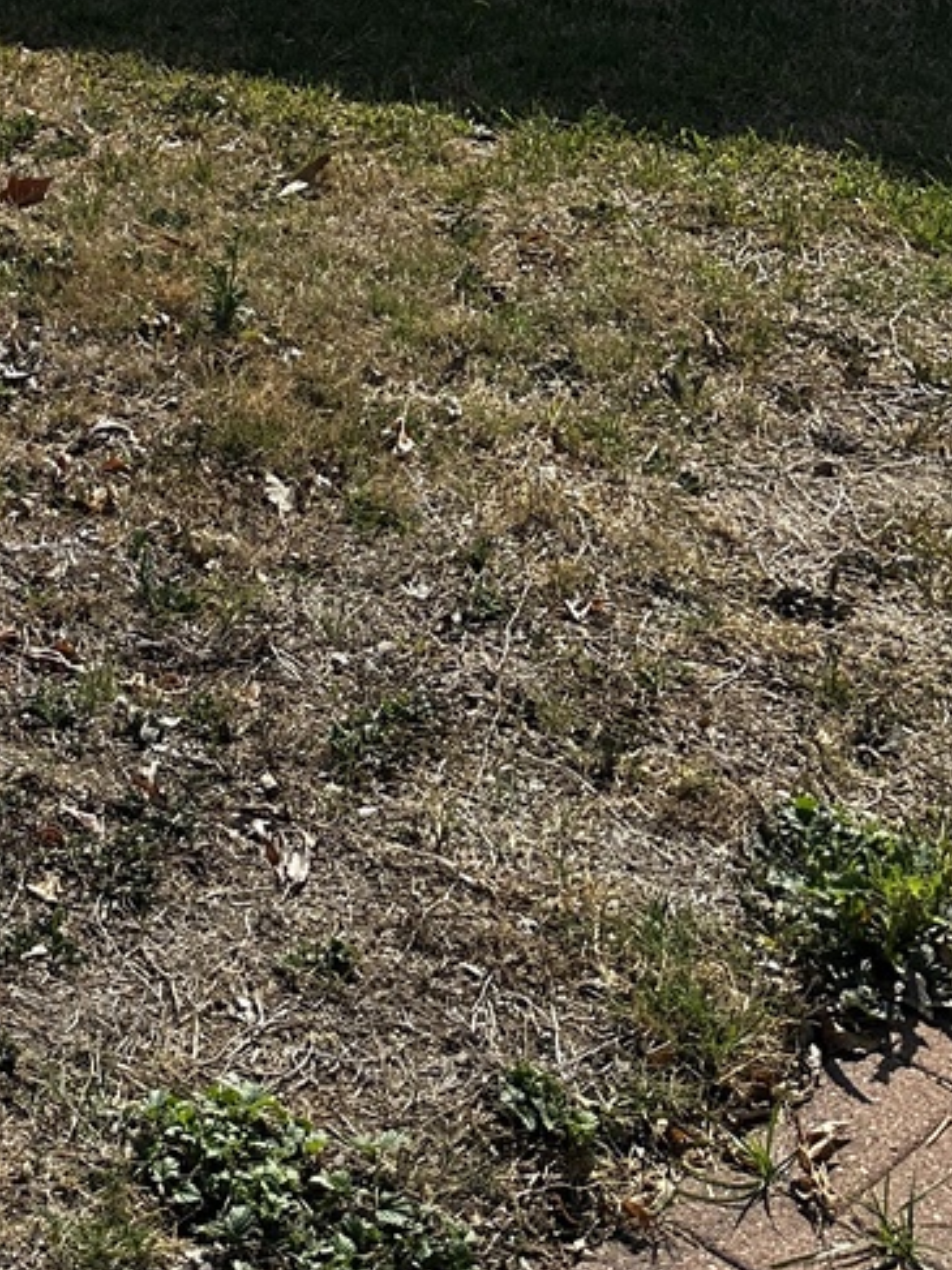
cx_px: -339
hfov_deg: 18.9
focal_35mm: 71
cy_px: -475
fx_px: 2605
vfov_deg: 23.5
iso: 80
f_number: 1.78
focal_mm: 6.86
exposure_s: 1/7042
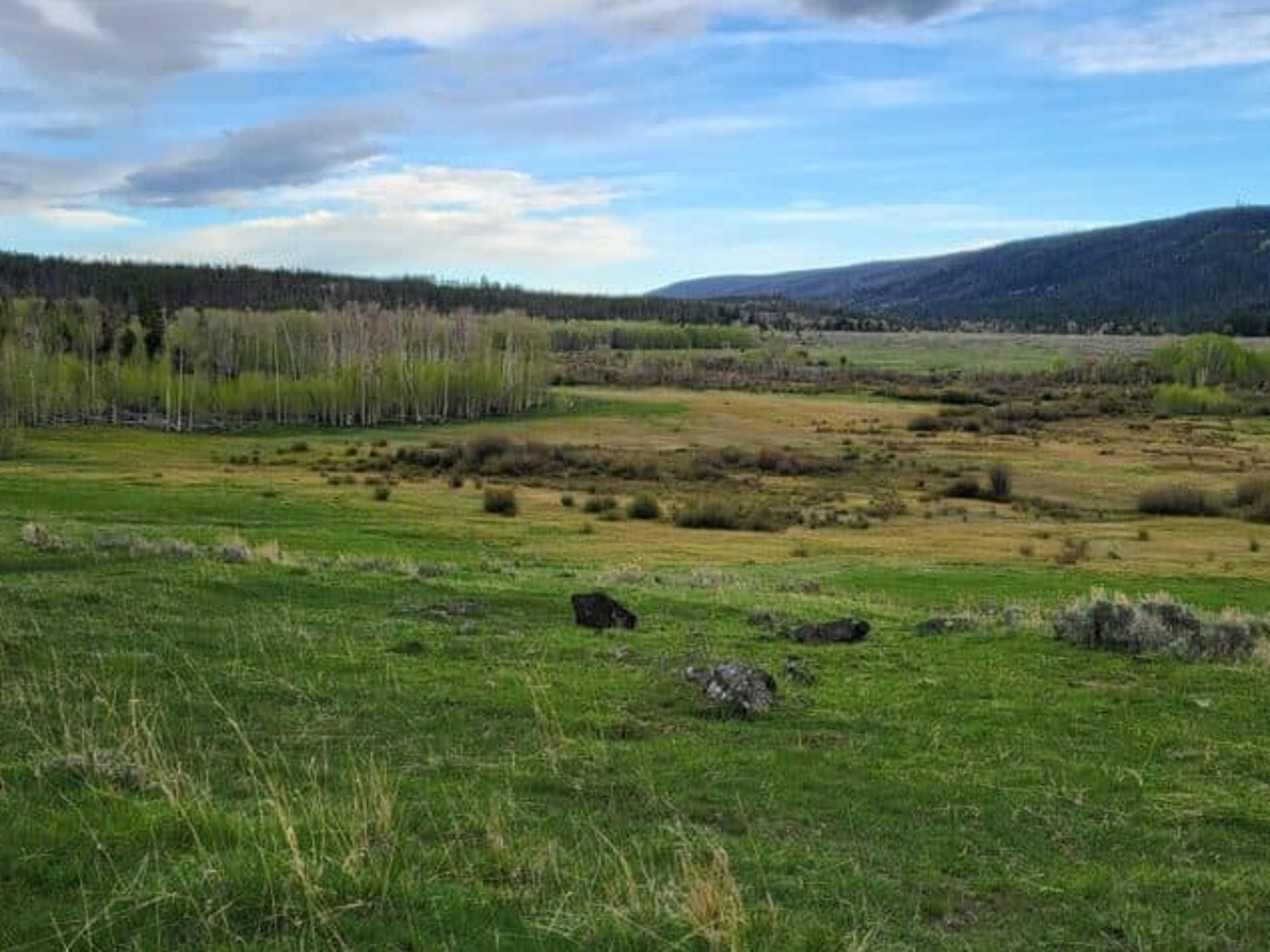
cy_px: 365
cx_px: 755
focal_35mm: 42
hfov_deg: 44.6
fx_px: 1540
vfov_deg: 34.2
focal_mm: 5.4
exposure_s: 1/418
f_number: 1.8
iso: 40
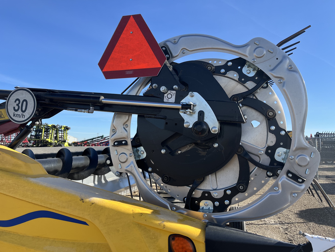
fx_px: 252
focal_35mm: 26
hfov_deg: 67.3
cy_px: 126
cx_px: 168
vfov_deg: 53.1
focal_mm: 5.1
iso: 50
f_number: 1.6
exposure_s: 1/1721
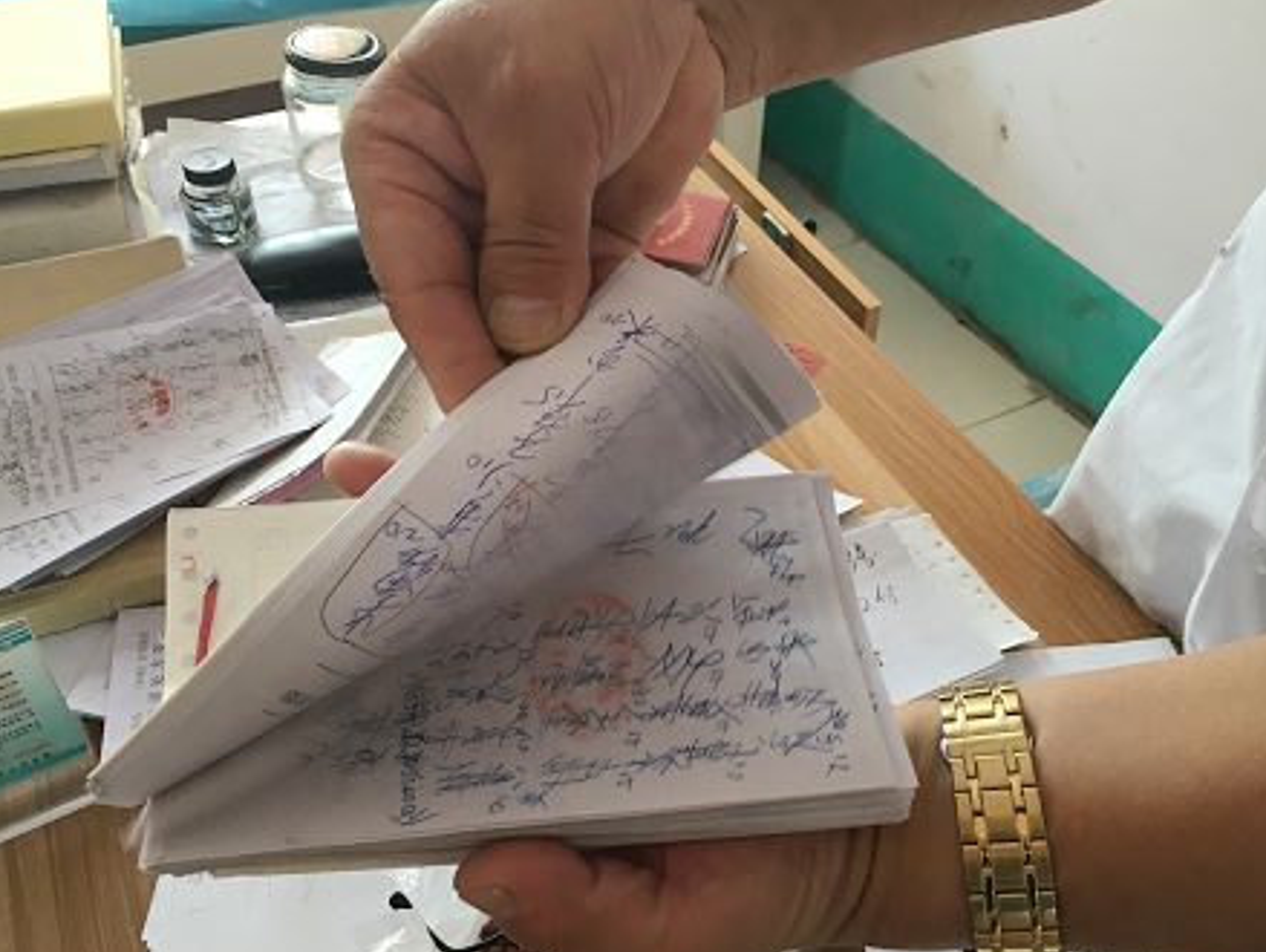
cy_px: 469
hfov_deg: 55.3
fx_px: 1208
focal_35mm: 33
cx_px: 660
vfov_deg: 43.0
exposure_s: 1/33
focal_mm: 4.15
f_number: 2.2
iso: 80
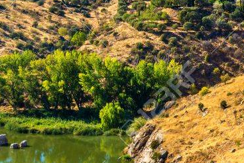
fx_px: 766
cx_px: 281
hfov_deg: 17.4
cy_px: 77
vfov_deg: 12.1
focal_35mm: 113
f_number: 6.3
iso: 100
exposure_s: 1/125
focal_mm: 32
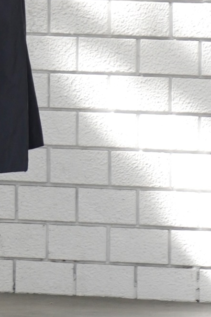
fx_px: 5040
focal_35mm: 573
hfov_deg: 2.4
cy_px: -79
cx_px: -128
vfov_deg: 3.6
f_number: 5.6
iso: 800
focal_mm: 176
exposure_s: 1/320
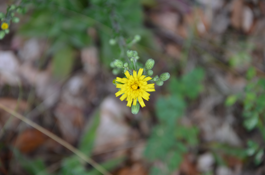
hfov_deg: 13.1
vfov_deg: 8.7
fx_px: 1157
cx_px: 132
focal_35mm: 158
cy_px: 88
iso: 200
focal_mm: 105
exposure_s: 1/160
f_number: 6.3
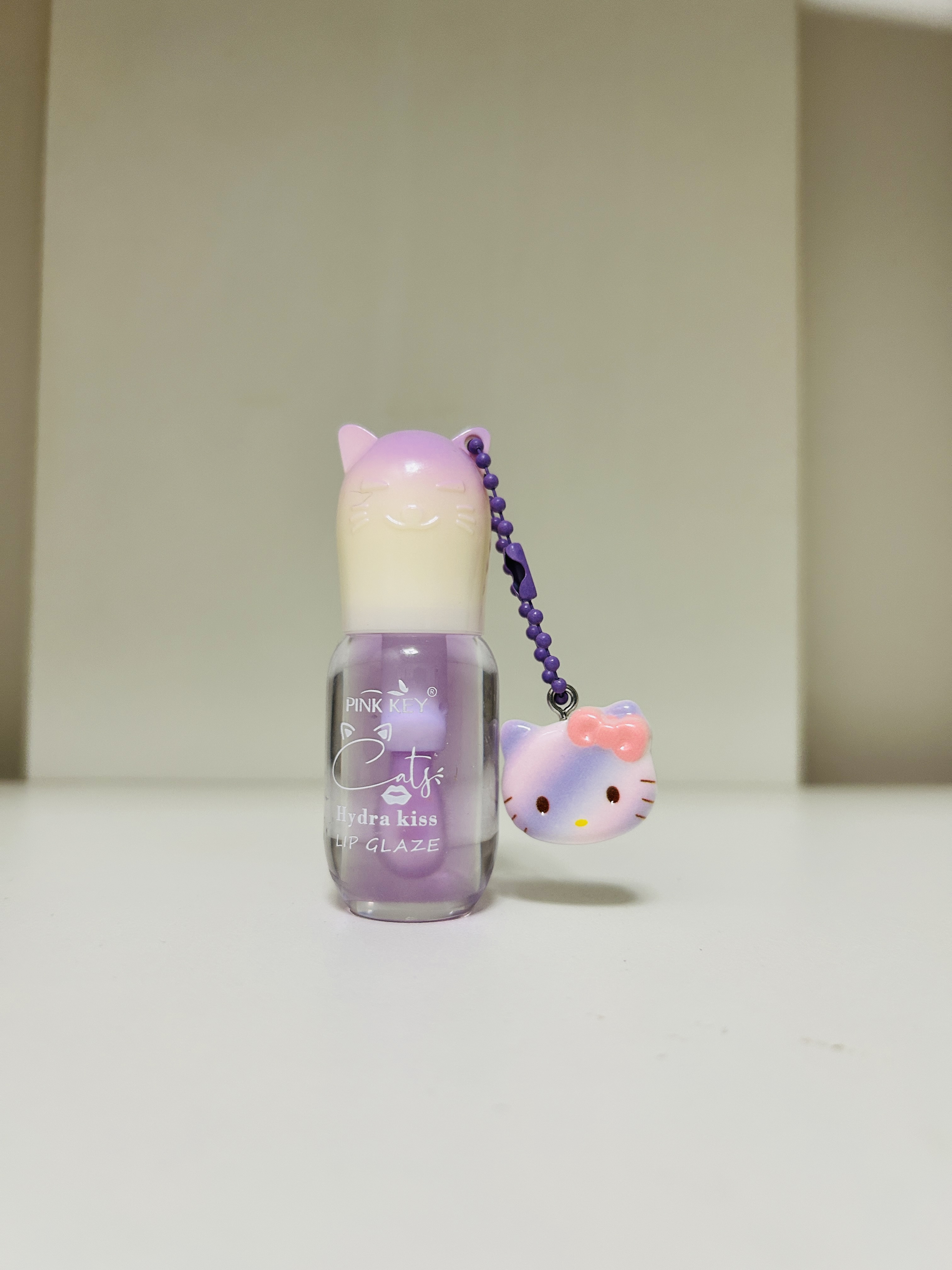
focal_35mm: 26
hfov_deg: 53.1
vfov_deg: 67.3
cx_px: 476
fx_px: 953
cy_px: 635
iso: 125
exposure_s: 1/65
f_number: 1.5
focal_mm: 5.7
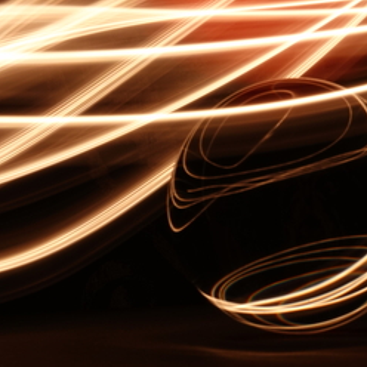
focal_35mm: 188
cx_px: 260
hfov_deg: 9.3
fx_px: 2255
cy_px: 159
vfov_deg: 9.3
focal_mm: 43.48
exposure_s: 10
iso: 100
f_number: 14
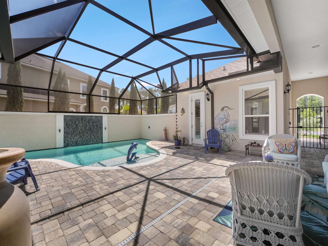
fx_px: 133
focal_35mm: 14
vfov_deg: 85.7
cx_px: 164
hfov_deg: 102.1
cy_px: 123
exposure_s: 1/50
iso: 400
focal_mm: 7
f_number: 11
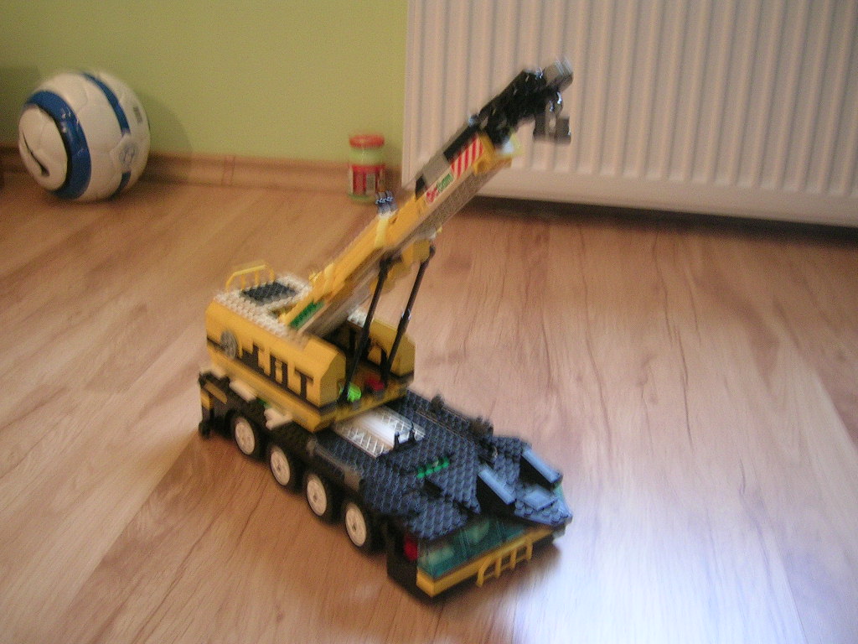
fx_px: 868
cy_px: 322
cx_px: 429
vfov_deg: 40.7
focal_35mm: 35
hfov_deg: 52.6
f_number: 2.8
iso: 150
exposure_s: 1/4.1
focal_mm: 5.4
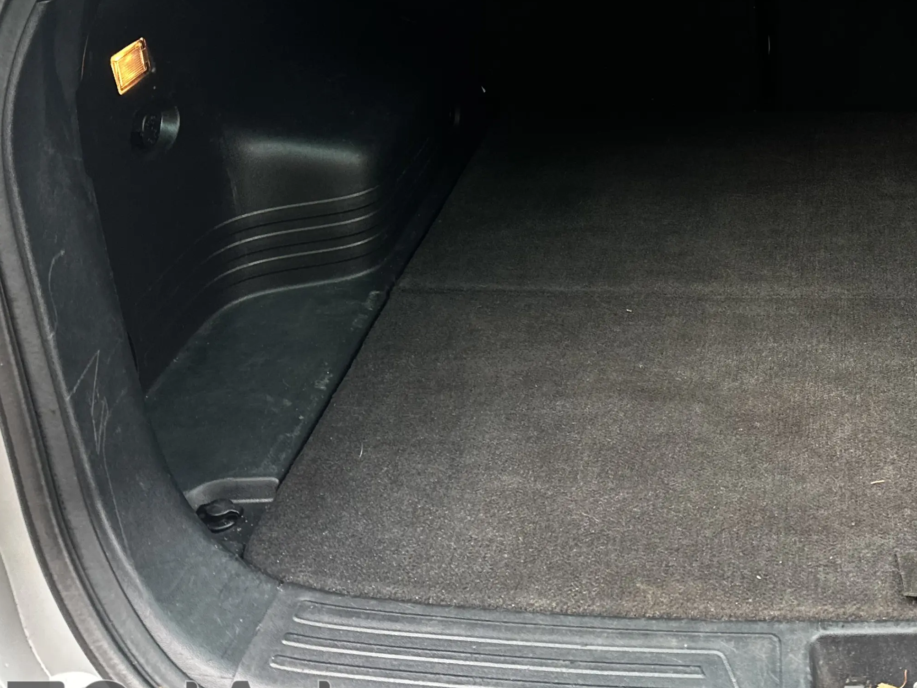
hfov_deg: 37.7
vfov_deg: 30.5
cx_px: 874
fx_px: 1219
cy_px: 104
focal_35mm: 46
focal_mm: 6.86
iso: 250
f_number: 1.78
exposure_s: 1/60
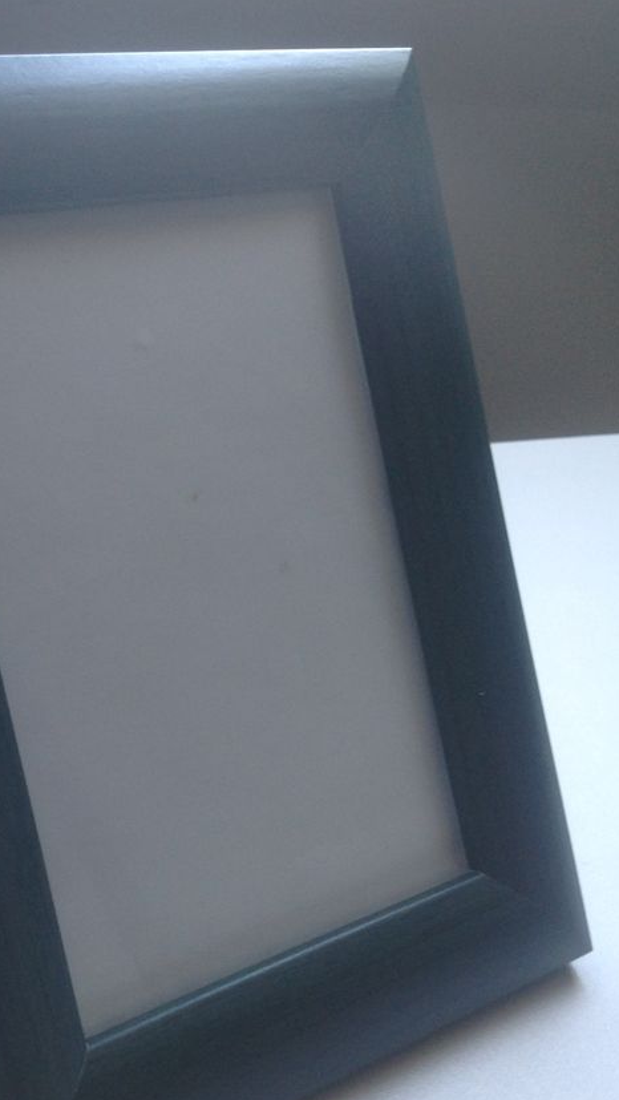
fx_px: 1342
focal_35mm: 46
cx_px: 143
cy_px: 631
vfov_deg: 44.4
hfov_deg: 25.6
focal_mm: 4.28
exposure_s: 1/15
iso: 64
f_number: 2.4
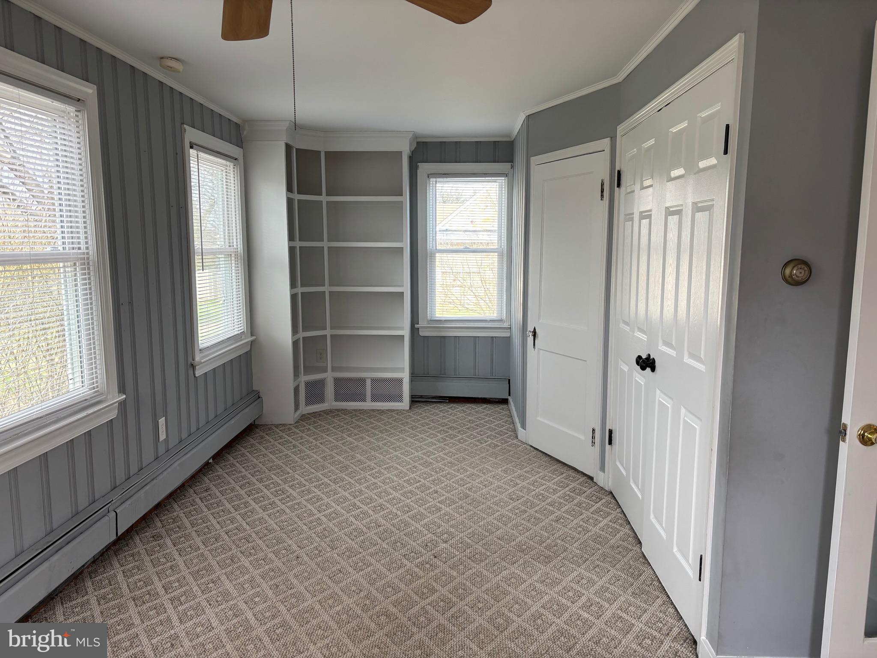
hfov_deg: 67.3
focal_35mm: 26
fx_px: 659
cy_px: 329
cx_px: 438
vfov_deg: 53.1
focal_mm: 5.96
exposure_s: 1/121
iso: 80
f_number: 1.6
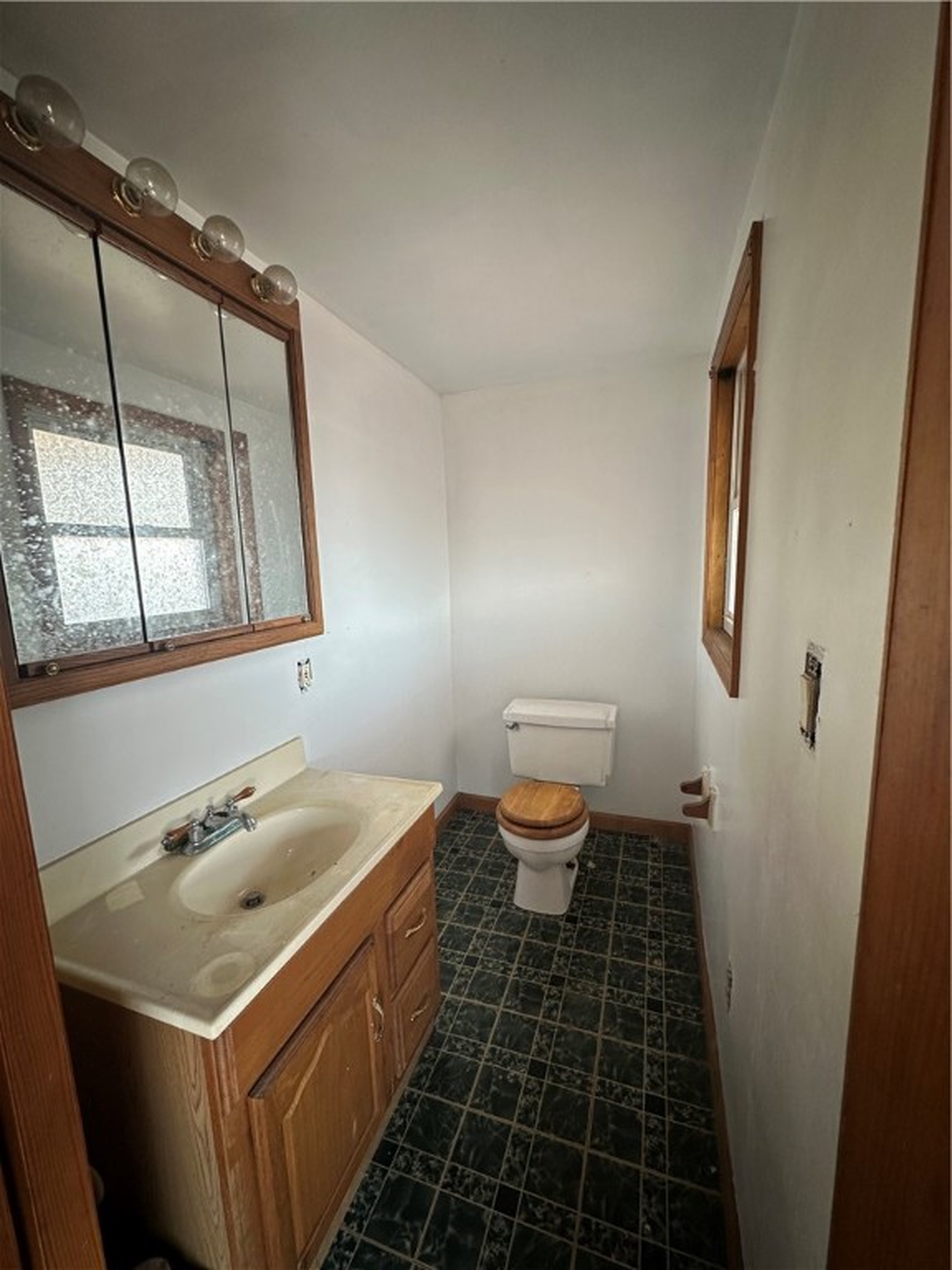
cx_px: 476
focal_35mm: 14
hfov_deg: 85.7
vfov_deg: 102.1
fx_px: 513
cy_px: 635
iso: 160
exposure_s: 1/99
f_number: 2.2
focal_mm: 2.22
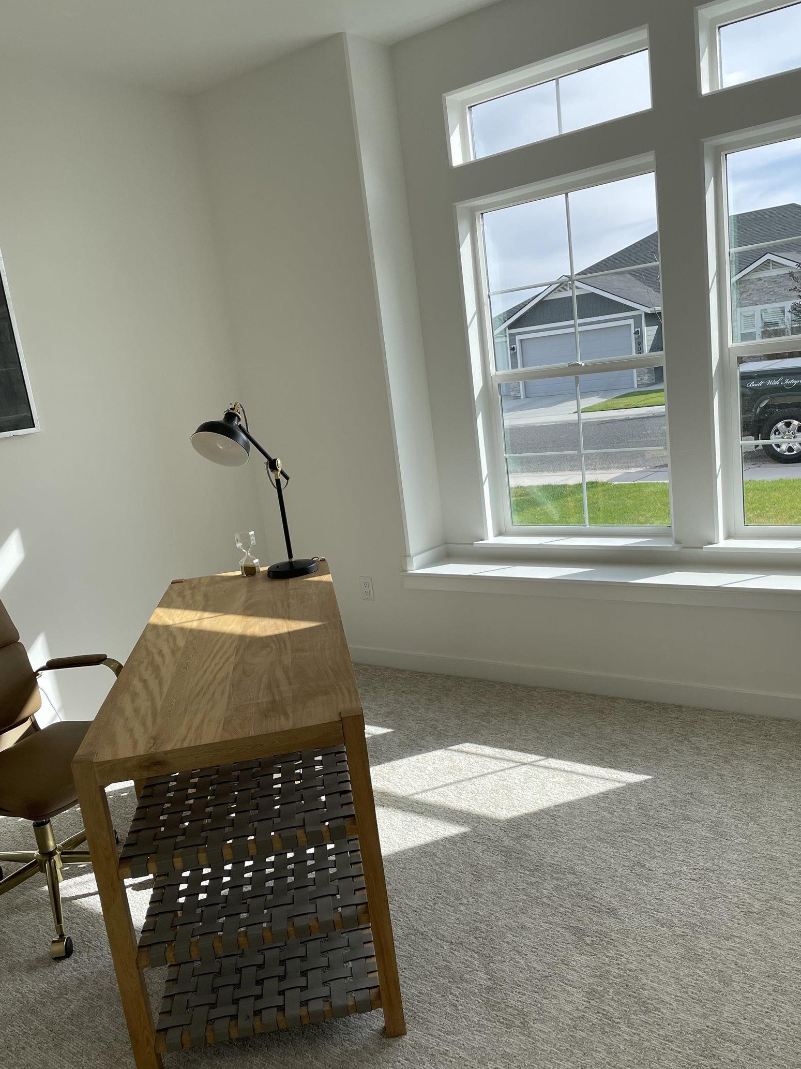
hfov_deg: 48.2
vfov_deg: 61.6
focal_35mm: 29
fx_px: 895
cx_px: 400
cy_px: 579
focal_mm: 4.2
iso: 32
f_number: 1.6
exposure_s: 1/1182
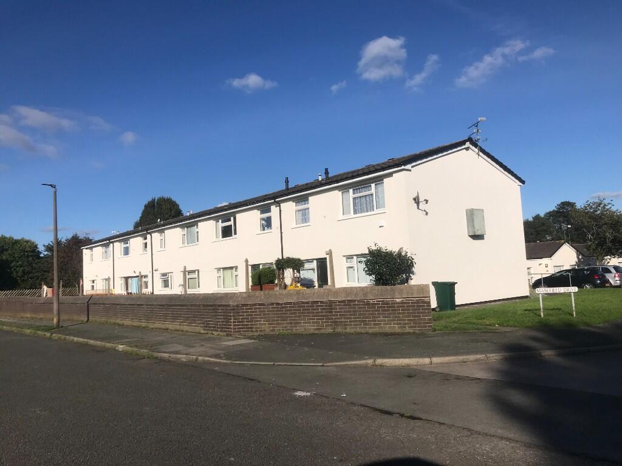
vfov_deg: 49.7
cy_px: 233
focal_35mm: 28
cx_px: 311
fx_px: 503
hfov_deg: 63.4
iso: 20
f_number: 1.8
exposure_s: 1/5319
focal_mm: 3.99
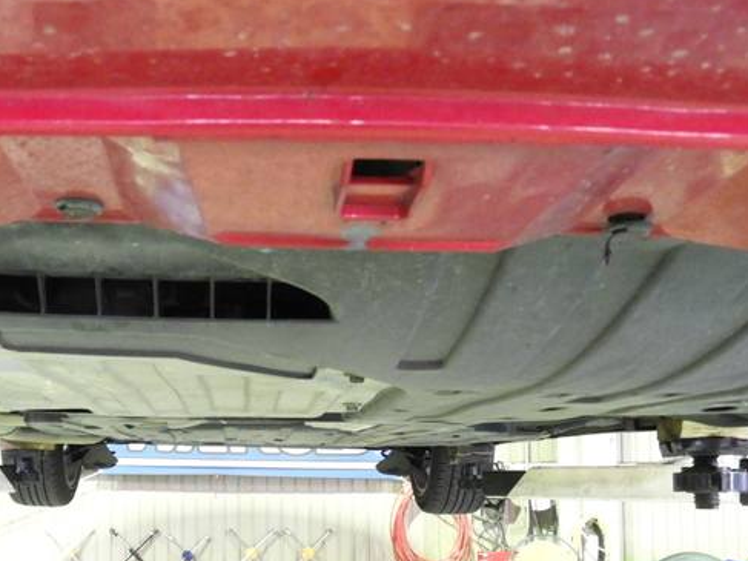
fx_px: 994
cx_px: 241
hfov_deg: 40.7
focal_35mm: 46
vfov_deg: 31.0
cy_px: 420
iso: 800
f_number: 3.5
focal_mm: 5
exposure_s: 1/3
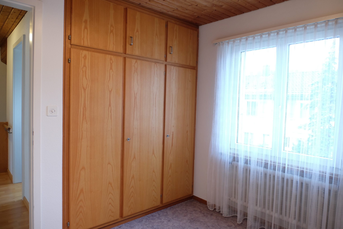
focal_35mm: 24
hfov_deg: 73.7
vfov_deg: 53.1
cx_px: 172
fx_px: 229
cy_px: 114
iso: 800
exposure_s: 1/42
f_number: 2.8
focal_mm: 16
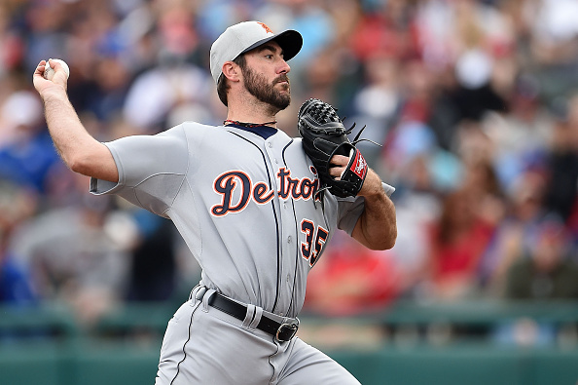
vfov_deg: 3.4
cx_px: 289
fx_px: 6417
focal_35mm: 400
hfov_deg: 5.2
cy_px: 192
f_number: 2.8
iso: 640
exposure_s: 1/3200
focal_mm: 400
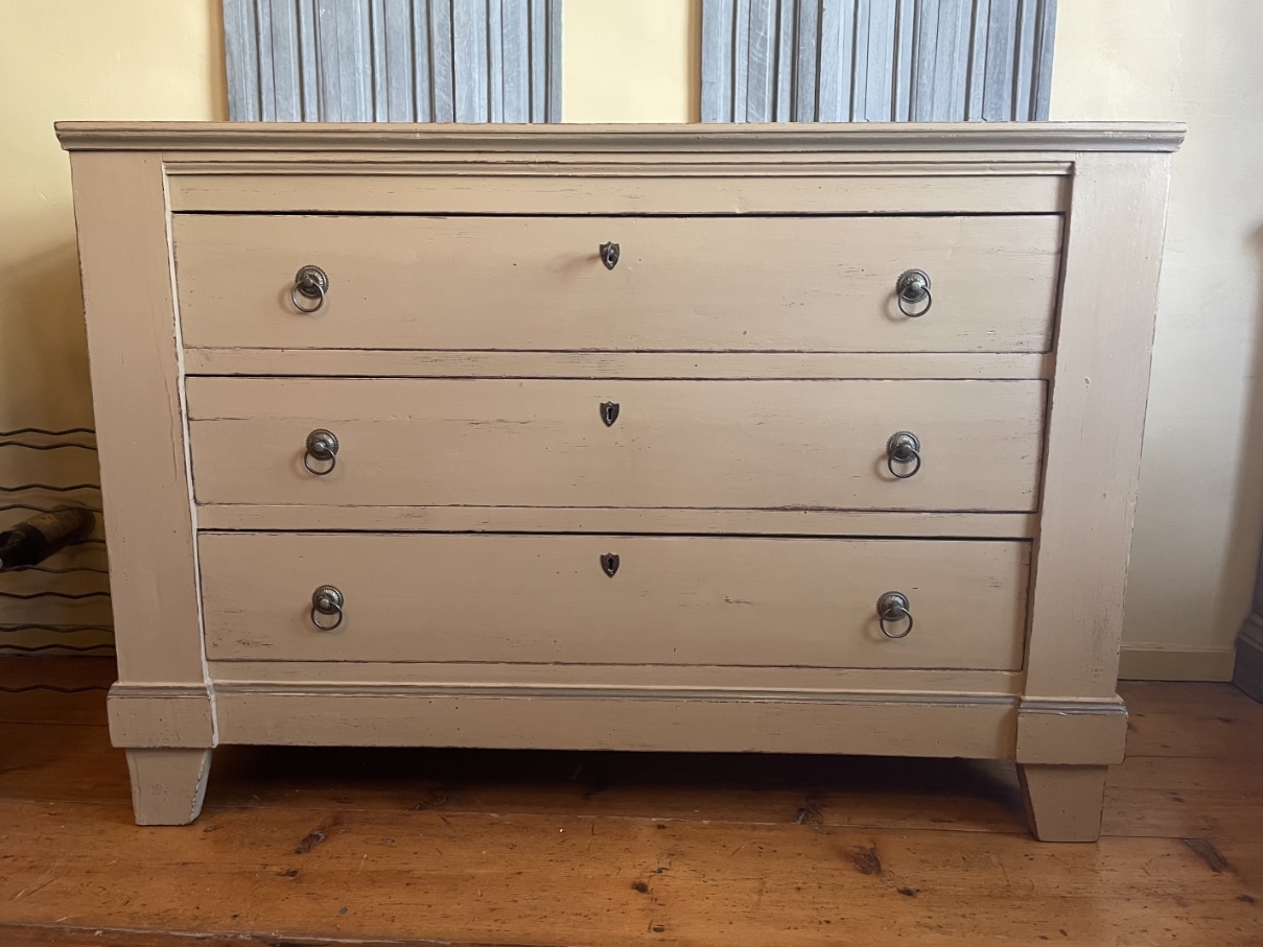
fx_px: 949
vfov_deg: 53.1
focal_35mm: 26
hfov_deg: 67.3
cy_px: 474
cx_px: 632
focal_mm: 4.2
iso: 200
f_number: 1.6
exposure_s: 1/50
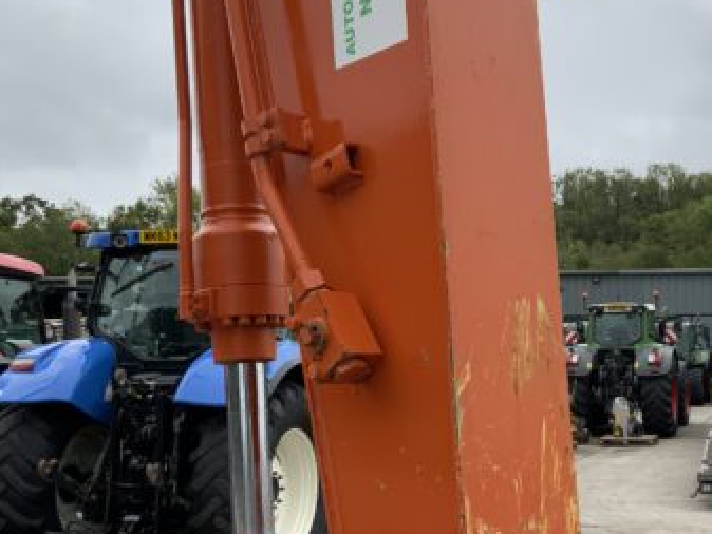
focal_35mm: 55
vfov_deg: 26.5
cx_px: 465
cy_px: 344
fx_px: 1132
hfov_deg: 34.7
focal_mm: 3
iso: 16
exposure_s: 1/1221
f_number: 1.8
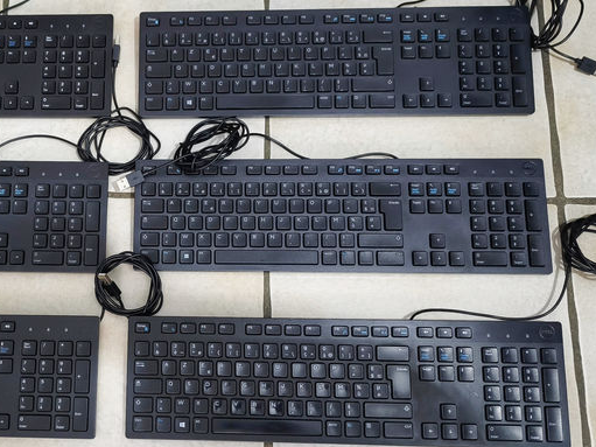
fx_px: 775
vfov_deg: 32.1
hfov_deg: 40.8
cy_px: 251
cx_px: 147
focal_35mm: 45
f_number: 1.62
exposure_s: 1/33.3
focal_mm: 6.45
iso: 1000
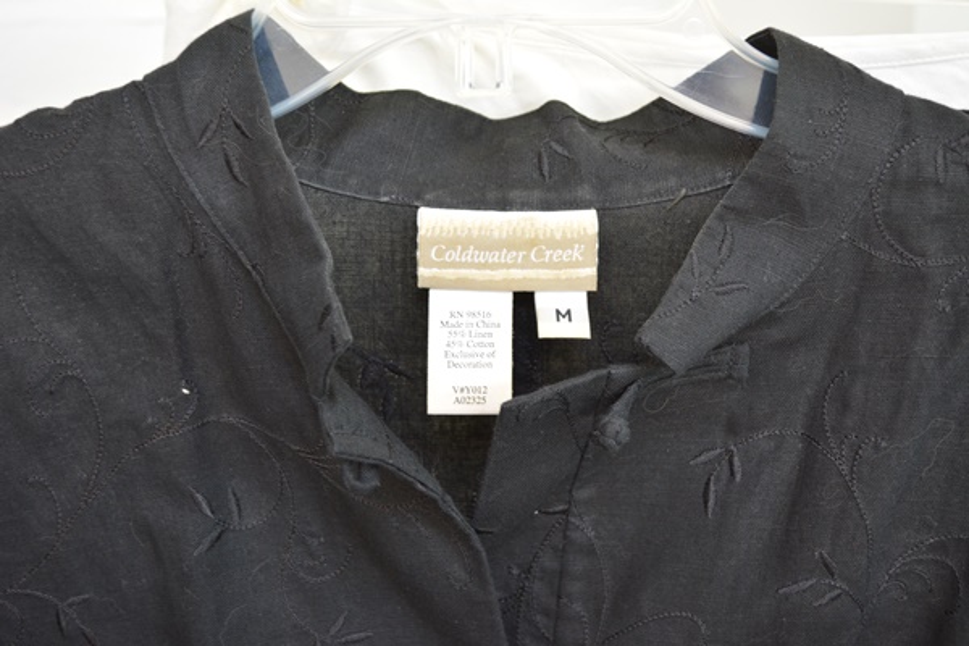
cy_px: 323
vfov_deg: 26.5
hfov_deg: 38.9
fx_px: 1373
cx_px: 484
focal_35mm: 51
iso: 720
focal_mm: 34
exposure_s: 1/60
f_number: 5
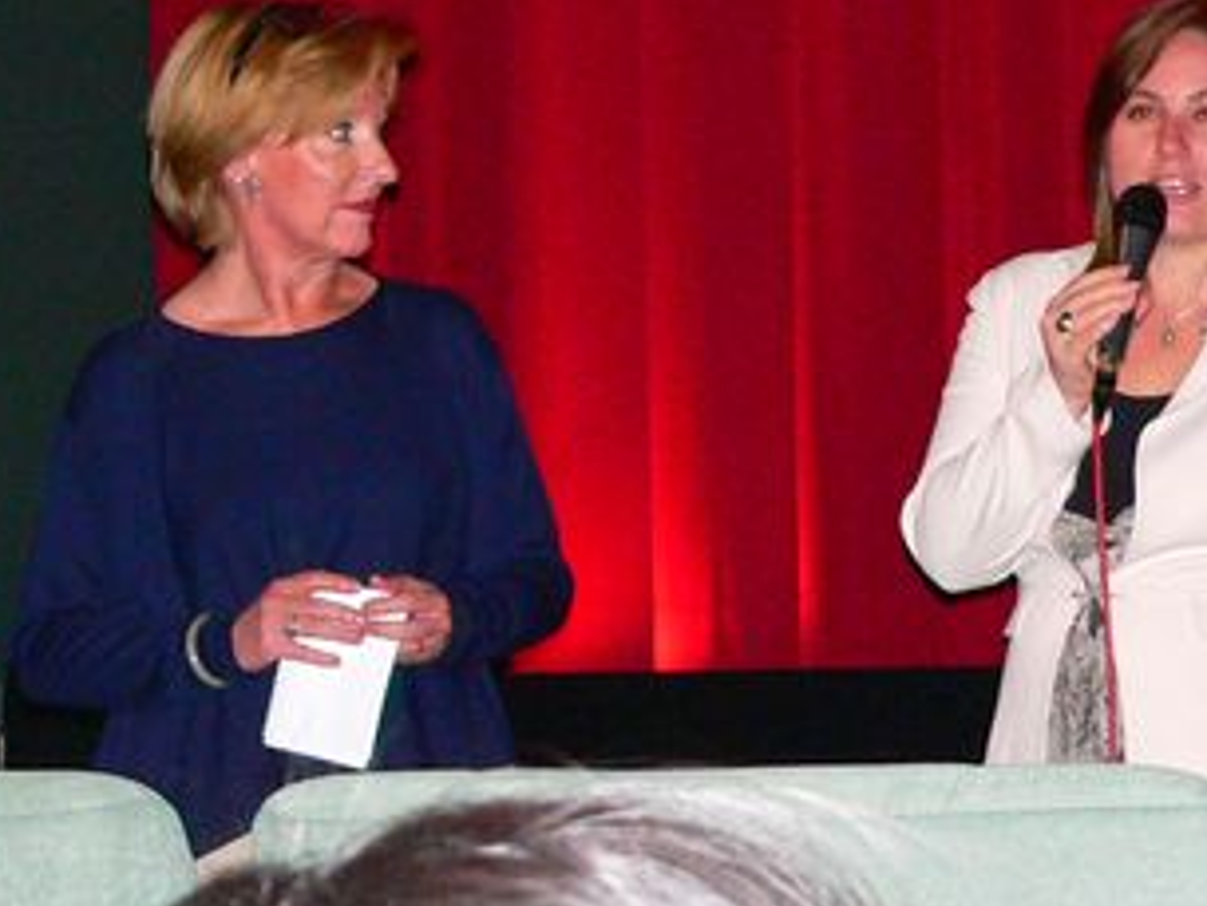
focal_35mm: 132
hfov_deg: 14.9
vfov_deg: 11.2
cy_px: 182
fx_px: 4604
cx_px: 451
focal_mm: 10.5
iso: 400
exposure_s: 1/60
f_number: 2.8
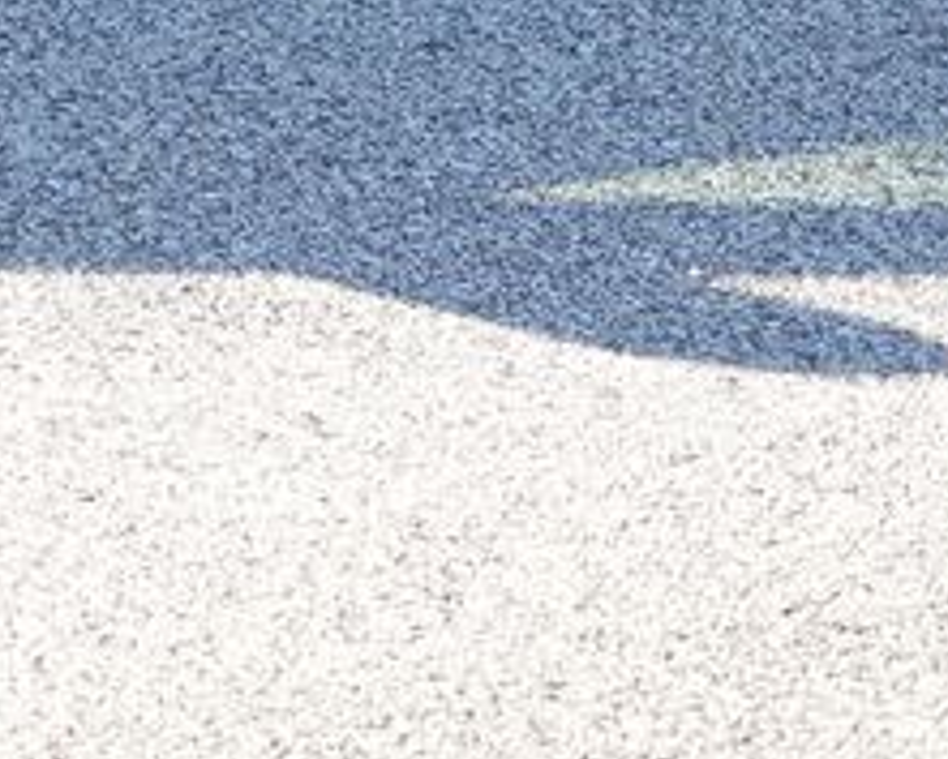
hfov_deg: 5.4
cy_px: -1241
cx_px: -1802
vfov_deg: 4.4
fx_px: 9544
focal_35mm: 340
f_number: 4
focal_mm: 50
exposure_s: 1/60
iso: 100
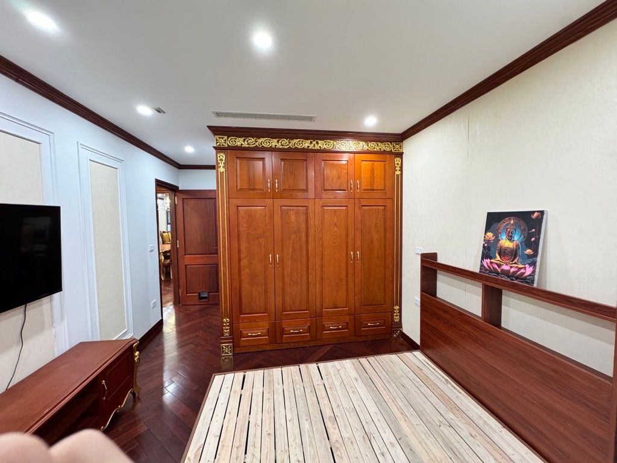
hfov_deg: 102.1
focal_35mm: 14
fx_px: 250
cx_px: 308
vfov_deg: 85.7
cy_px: 232
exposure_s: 1/50
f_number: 2.2
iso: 320
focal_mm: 2.22
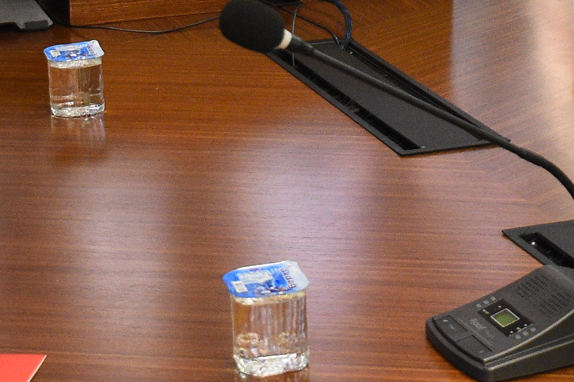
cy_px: -288
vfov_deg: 9.4
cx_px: 459
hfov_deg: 14.7
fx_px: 2216
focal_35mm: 139
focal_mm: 20
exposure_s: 1/80
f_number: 4
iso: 2000
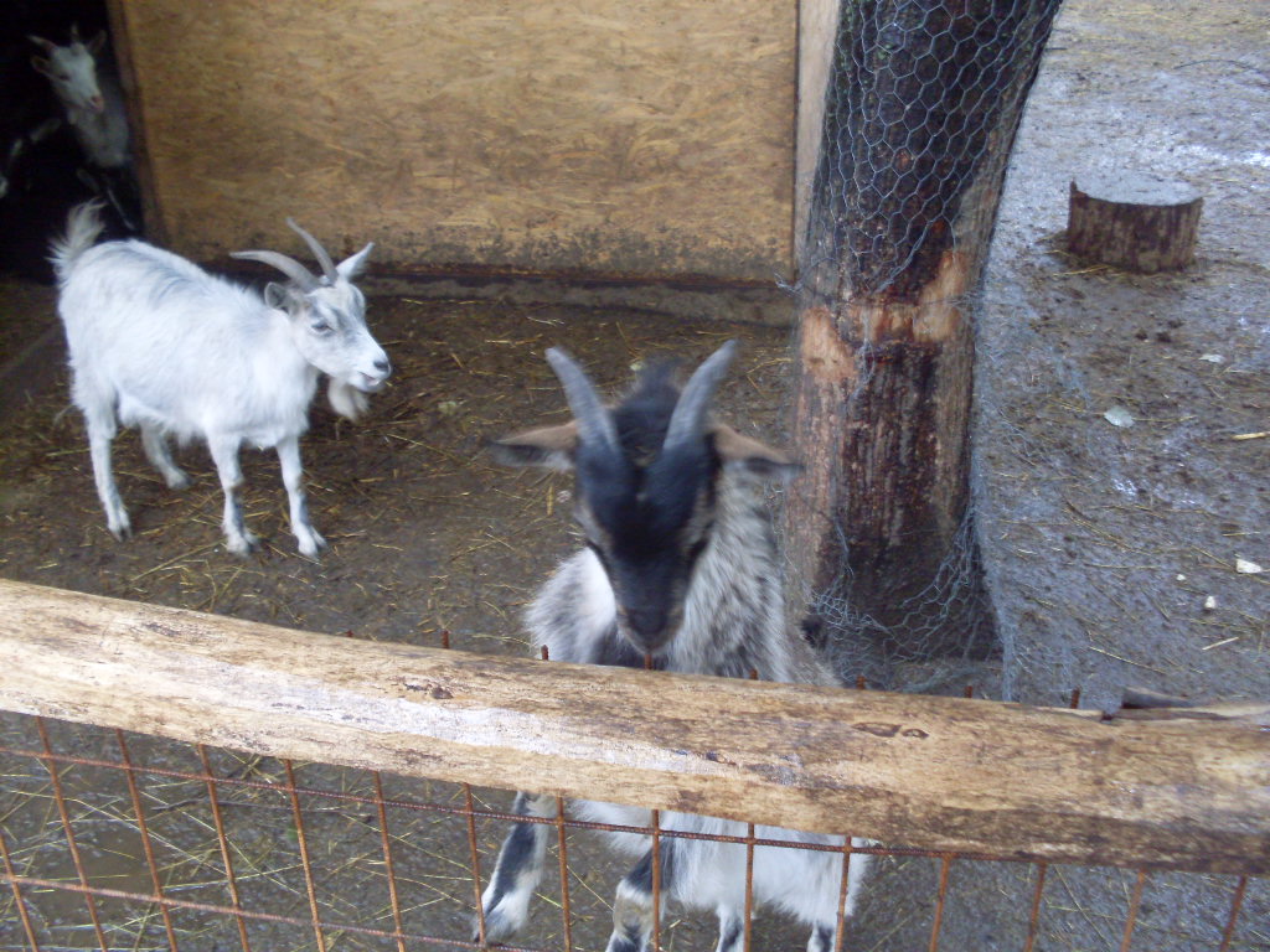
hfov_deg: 49.0
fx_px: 1394
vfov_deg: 37.7
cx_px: 635
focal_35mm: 38
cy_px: 476
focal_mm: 6.3
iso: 200
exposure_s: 1/15
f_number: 2.8
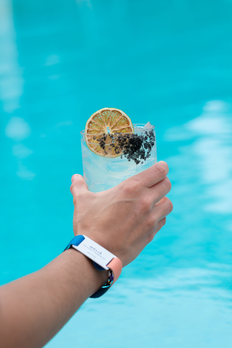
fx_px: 724
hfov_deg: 18.2
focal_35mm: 75
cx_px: 116
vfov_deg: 27.0
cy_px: 174
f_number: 4.5
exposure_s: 1/160
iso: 50
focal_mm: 75
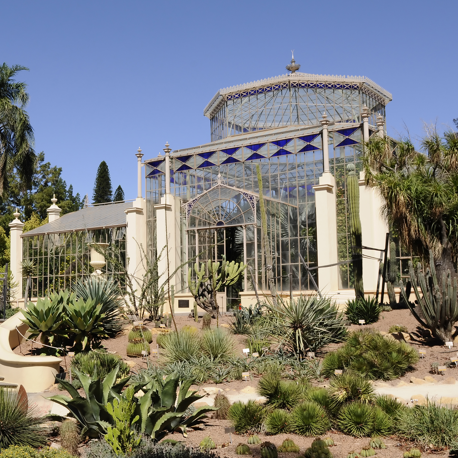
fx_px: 704
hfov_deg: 35.2
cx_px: 112
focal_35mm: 47
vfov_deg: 36.1
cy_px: 233
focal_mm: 24
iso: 200
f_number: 11
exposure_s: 1/320
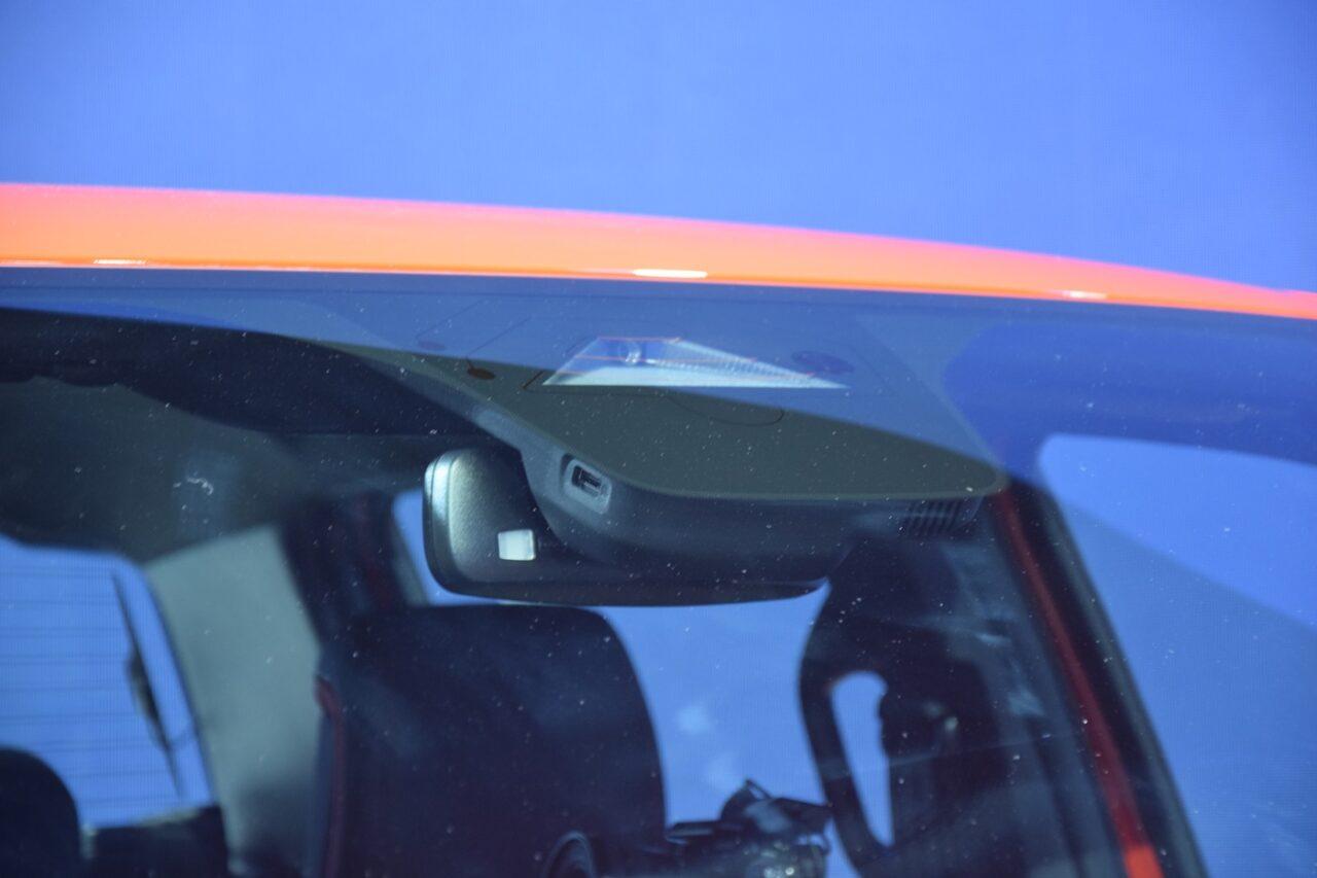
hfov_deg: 14.0
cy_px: 439
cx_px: 658
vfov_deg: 9.3
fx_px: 5377
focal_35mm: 147
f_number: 5.6
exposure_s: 1/15
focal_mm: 98
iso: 800
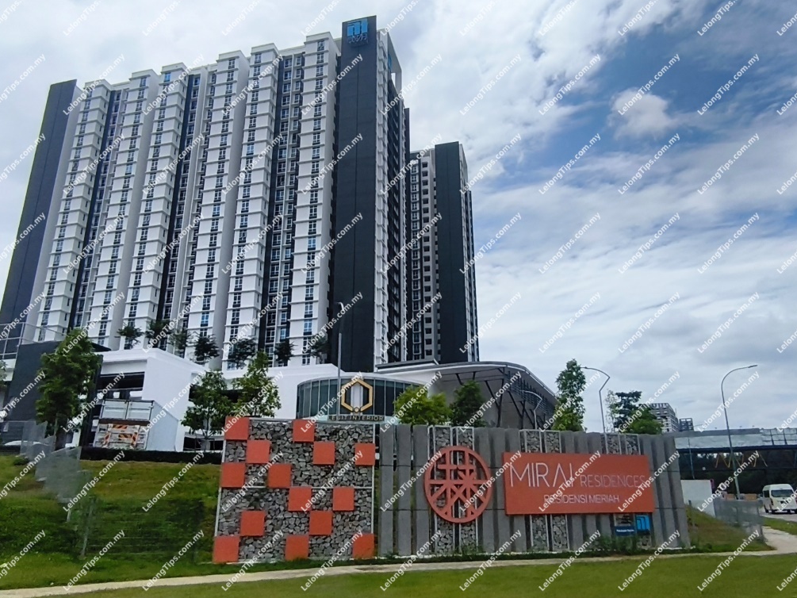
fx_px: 438
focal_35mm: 19
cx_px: 321
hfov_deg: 83.7
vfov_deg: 68.5
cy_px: 264
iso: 64
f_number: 2.2
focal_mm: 1.65
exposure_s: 1/7843
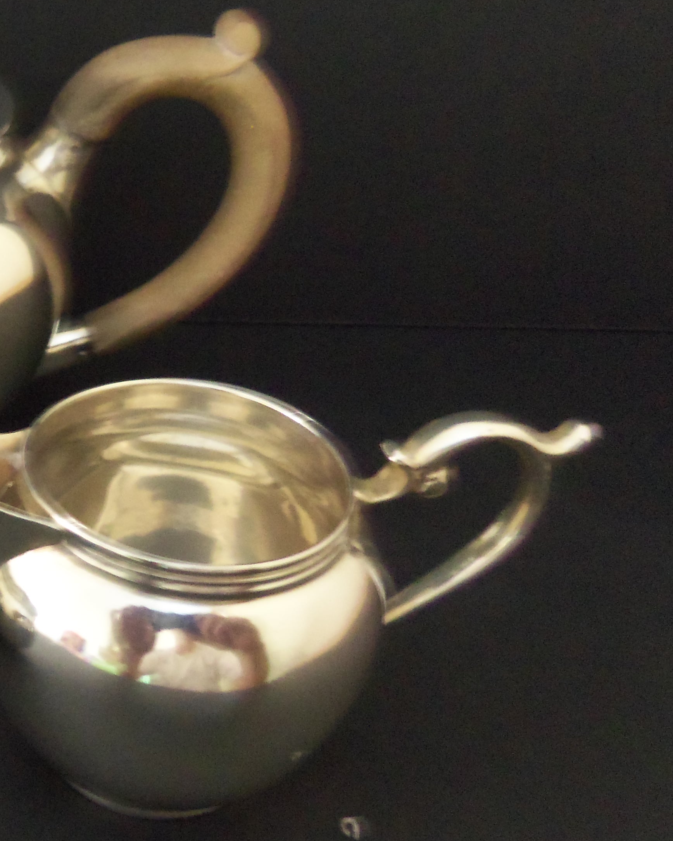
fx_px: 1344
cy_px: 363
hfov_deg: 25.7
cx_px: -99
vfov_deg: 34.7
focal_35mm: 54
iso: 400
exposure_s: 1/3.2
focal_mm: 5.1
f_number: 3.9
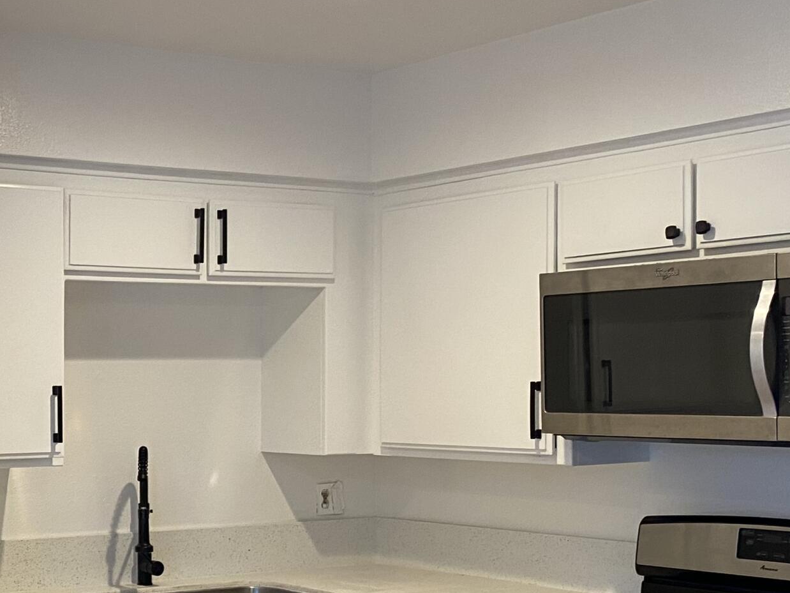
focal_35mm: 63
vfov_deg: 23.0
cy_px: 465
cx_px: 28
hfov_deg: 29.0
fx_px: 1438
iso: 125
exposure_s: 1/60
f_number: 1.8
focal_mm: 4.25
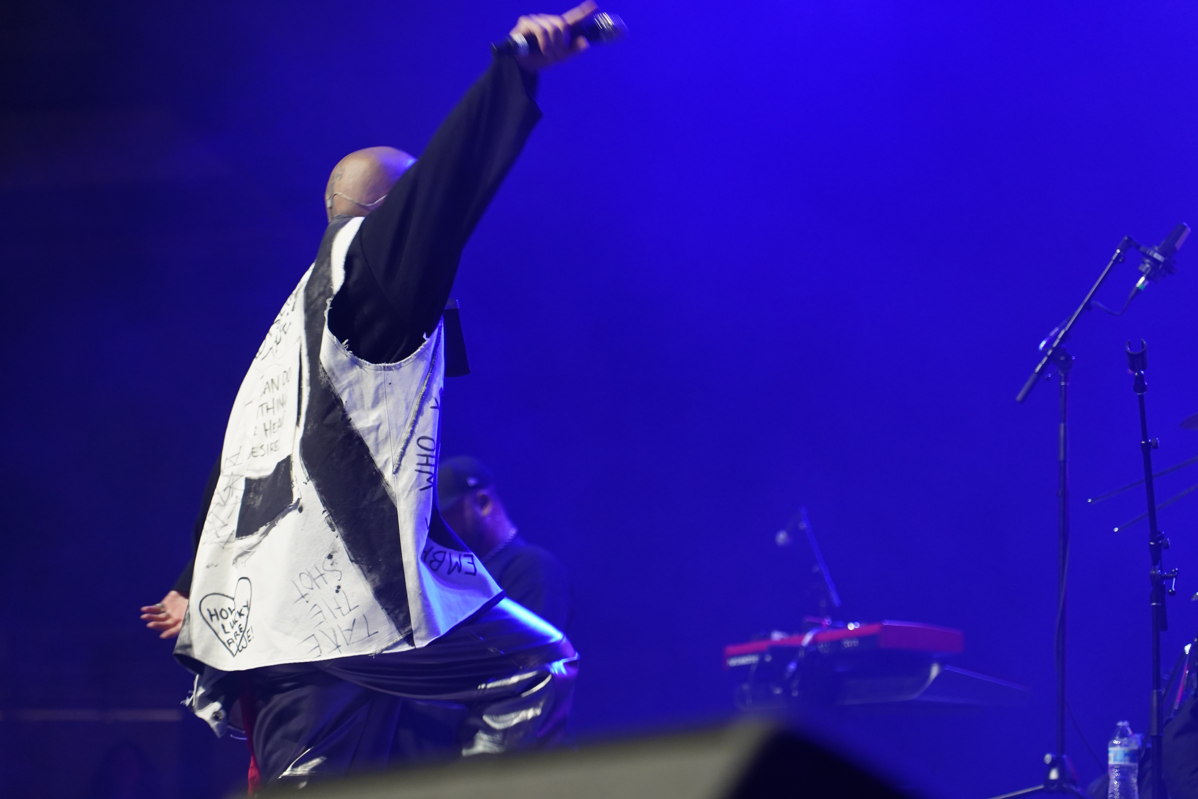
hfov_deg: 19.5
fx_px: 3494
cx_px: 599
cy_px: 400
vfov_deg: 13.0
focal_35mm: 105
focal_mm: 105
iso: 2000
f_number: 4
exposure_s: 1/160
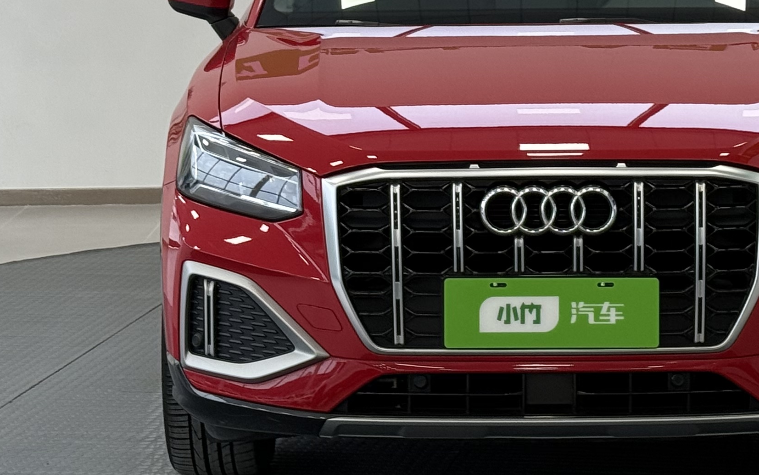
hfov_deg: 16.8
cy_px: -28
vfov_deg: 10.5
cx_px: 517
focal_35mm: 124
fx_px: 2565
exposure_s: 1/121
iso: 80
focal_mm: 6.76
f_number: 1.78
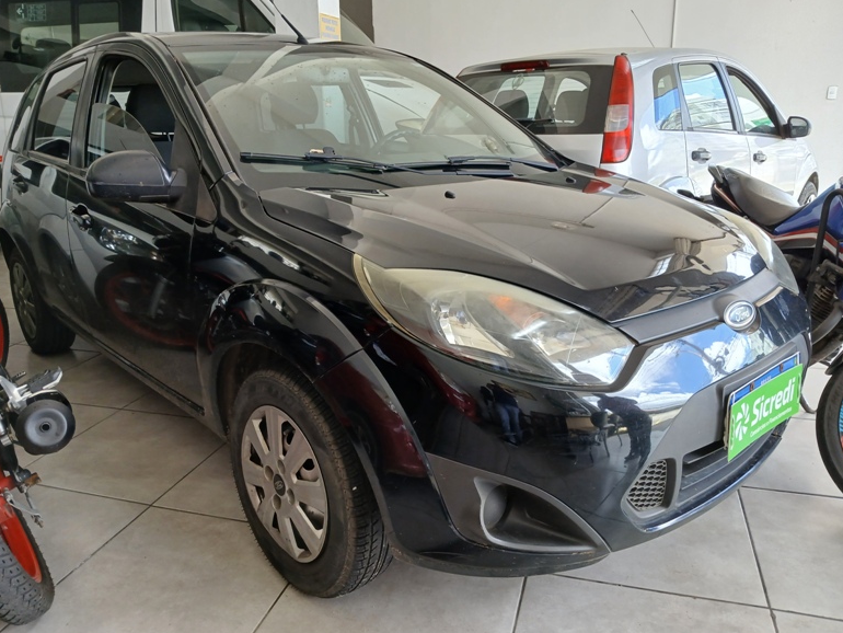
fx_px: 658
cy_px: 324
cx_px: 413
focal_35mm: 27
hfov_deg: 65.3
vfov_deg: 51.4
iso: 80
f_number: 1.8
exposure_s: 1/60
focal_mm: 3.98
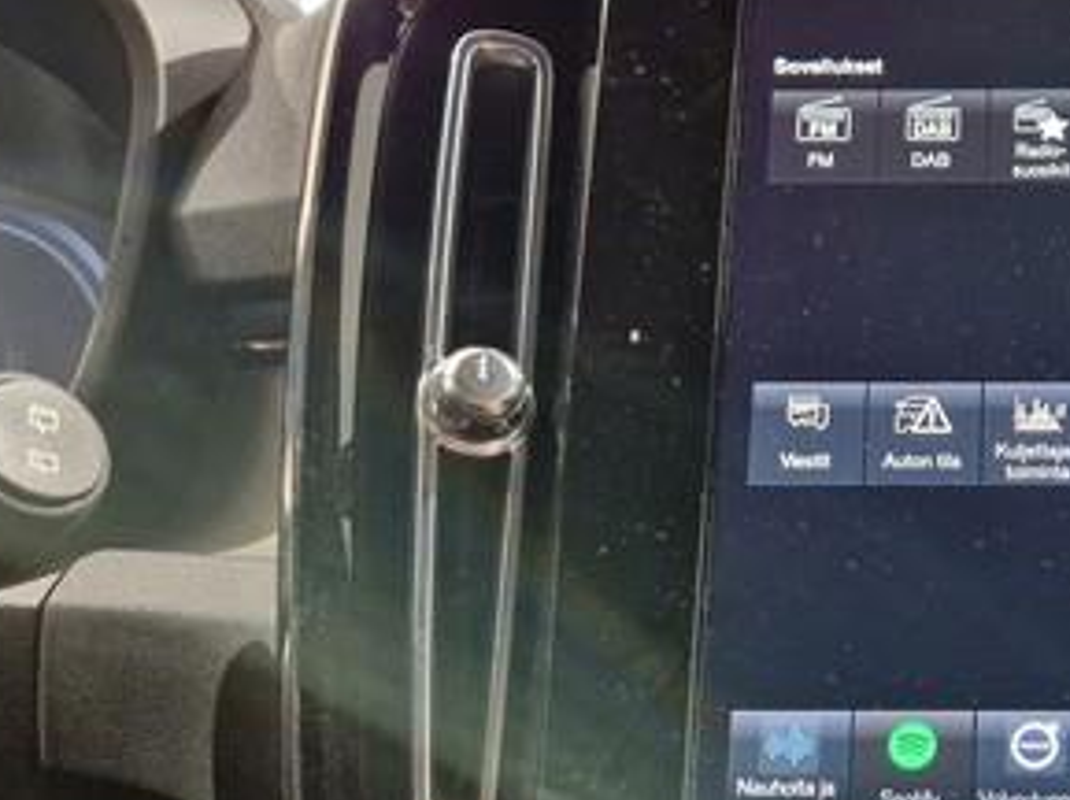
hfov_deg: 34.2
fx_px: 1574
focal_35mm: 51
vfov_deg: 28.3
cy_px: 552
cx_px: 1070
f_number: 1.8
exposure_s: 1/50
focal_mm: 5.4
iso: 640
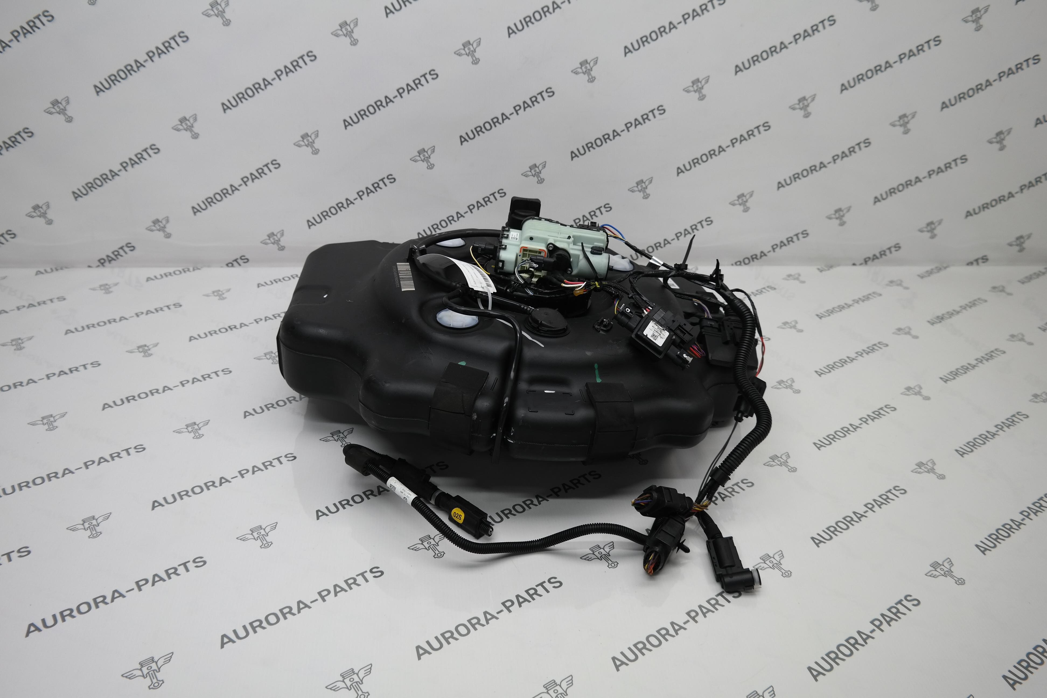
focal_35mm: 30
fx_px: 872
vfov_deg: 43.6
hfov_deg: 61.9
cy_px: 349
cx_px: 524
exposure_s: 1/80
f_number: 3.5
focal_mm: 20
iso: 200
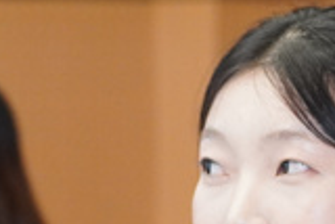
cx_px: 159
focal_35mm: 467
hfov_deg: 4.4
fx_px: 4350
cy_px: 388
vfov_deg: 2.9
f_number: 5
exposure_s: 1/320
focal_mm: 58
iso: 1250
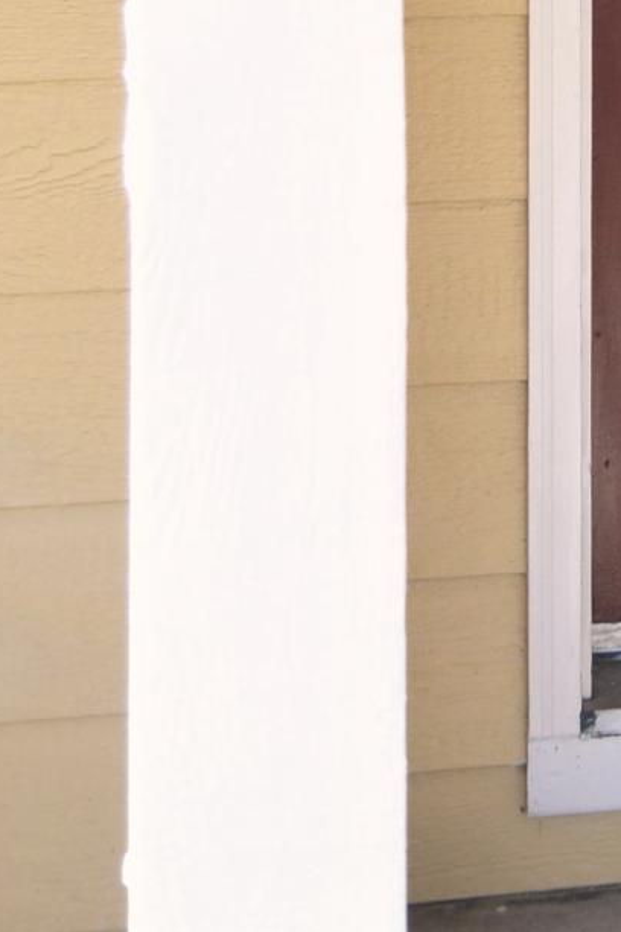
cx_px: 1005
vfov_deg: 14.3
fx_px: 3467
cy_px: -487
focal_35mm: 134
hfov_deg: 9.8
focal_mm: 15.2
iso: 200
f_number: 4.5
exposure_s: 1/200
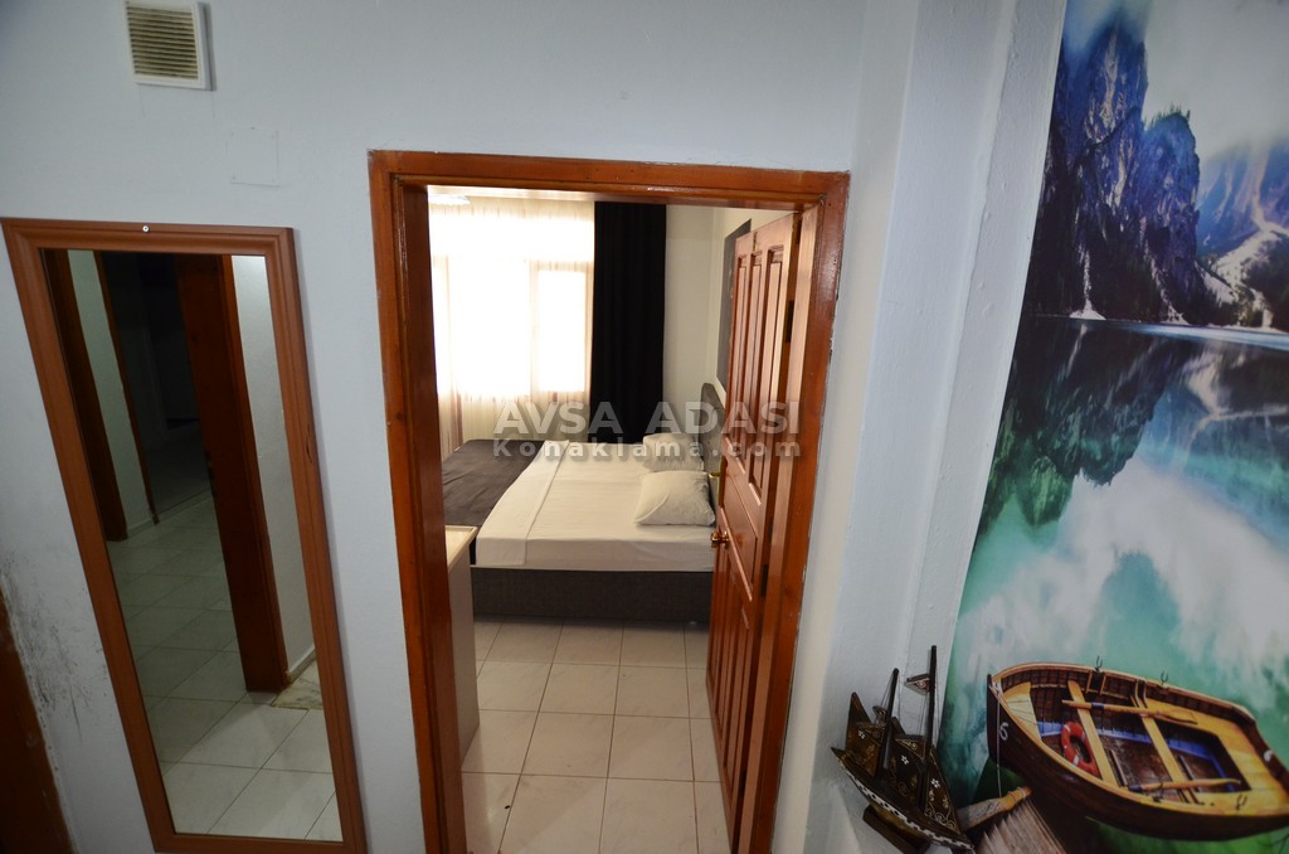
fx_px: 536
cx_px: 644
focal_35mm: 15
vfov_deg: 77.1
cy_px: 427
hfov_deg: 100.5
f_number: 3.5
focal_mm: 10
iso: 1250
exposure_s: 1/125
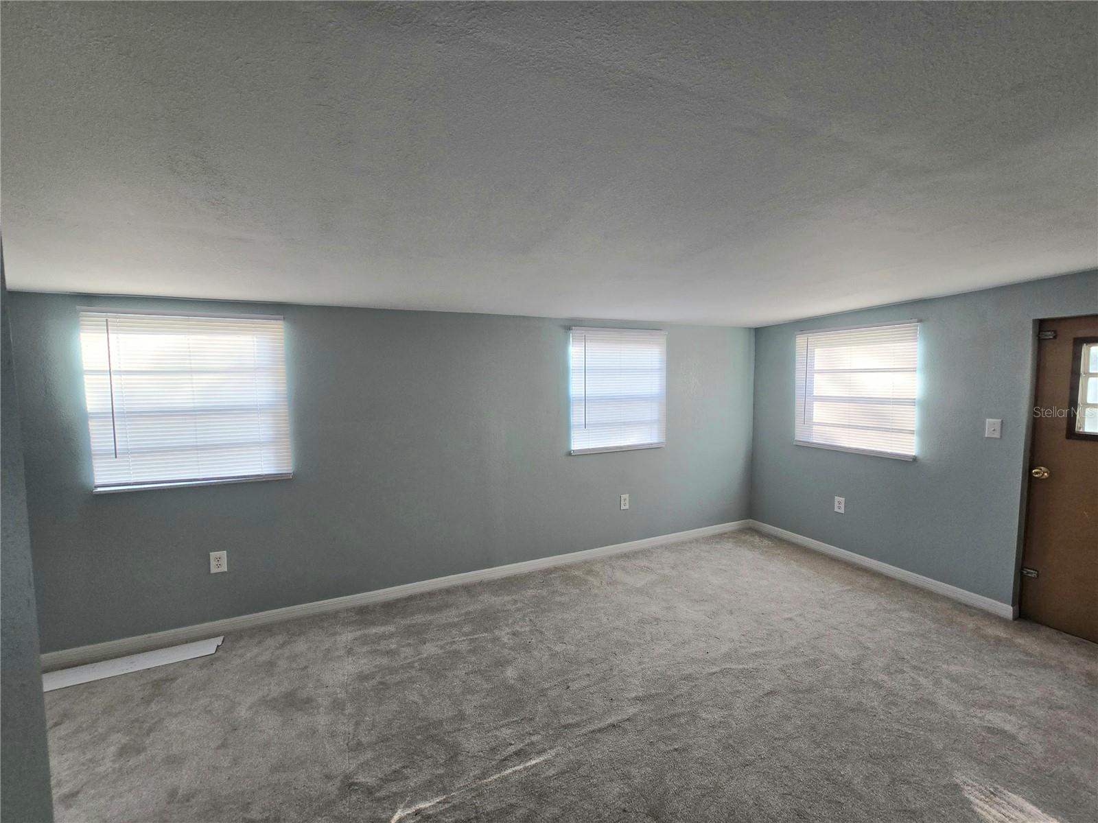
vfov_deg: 89.9
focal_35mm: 13
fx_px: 412
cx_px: 549
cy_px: 412
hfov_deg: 106.2
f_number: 2.2
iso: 100
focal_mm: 2.2
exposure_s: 1/60.2
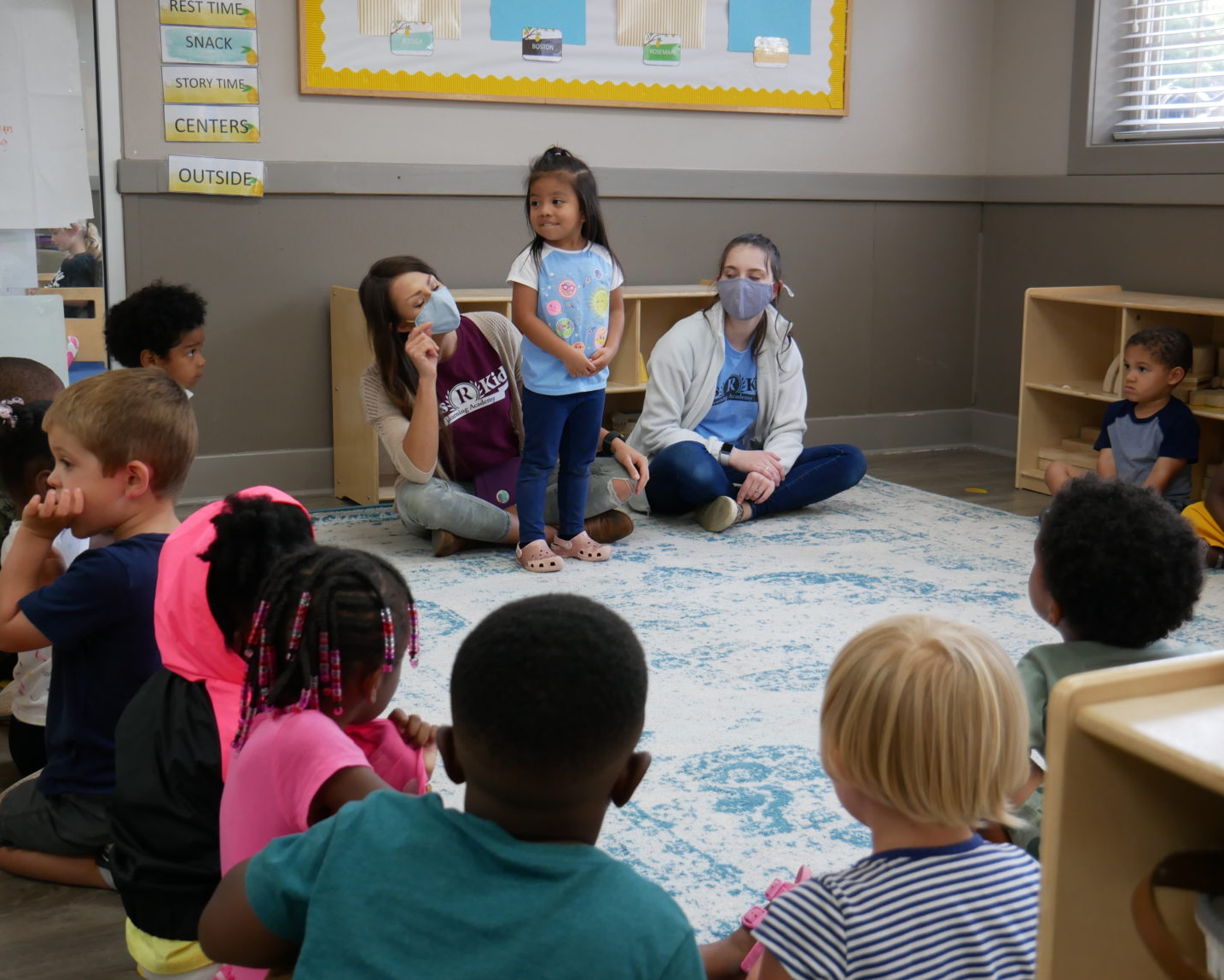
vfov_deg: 32.7
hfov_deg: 40.3
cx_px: 649
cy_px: 490
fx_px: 1666
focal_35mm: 46
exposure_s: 1/60
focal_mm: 22
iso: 800
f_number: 4.2
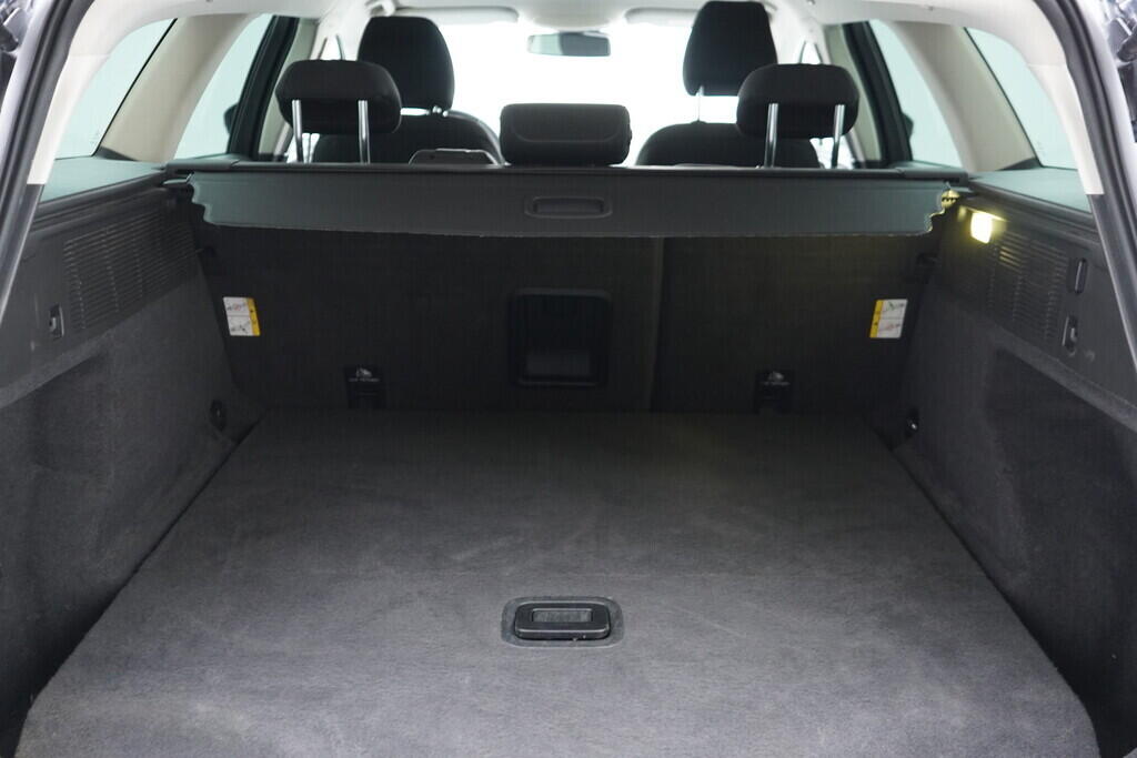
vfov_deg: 36.9
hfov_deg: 53.1
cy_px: 379
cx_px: 568
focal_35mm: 36
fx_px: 1137
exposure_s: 1/40
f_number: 2.8
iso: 1250
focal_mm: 24
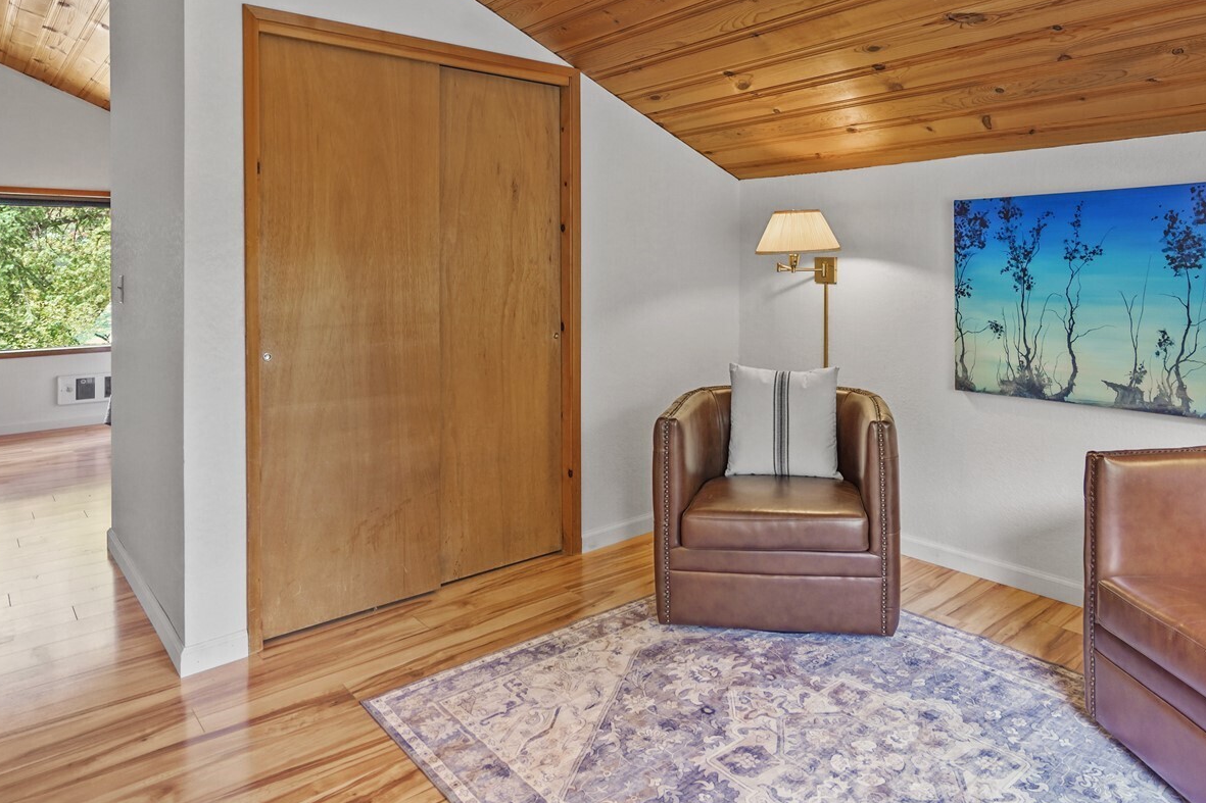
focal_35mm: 23
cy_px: 271
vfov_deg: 54.0
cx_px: 706
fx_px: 770
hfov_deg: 75.5
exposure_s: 1/6
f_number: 4
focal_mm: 16
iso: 400
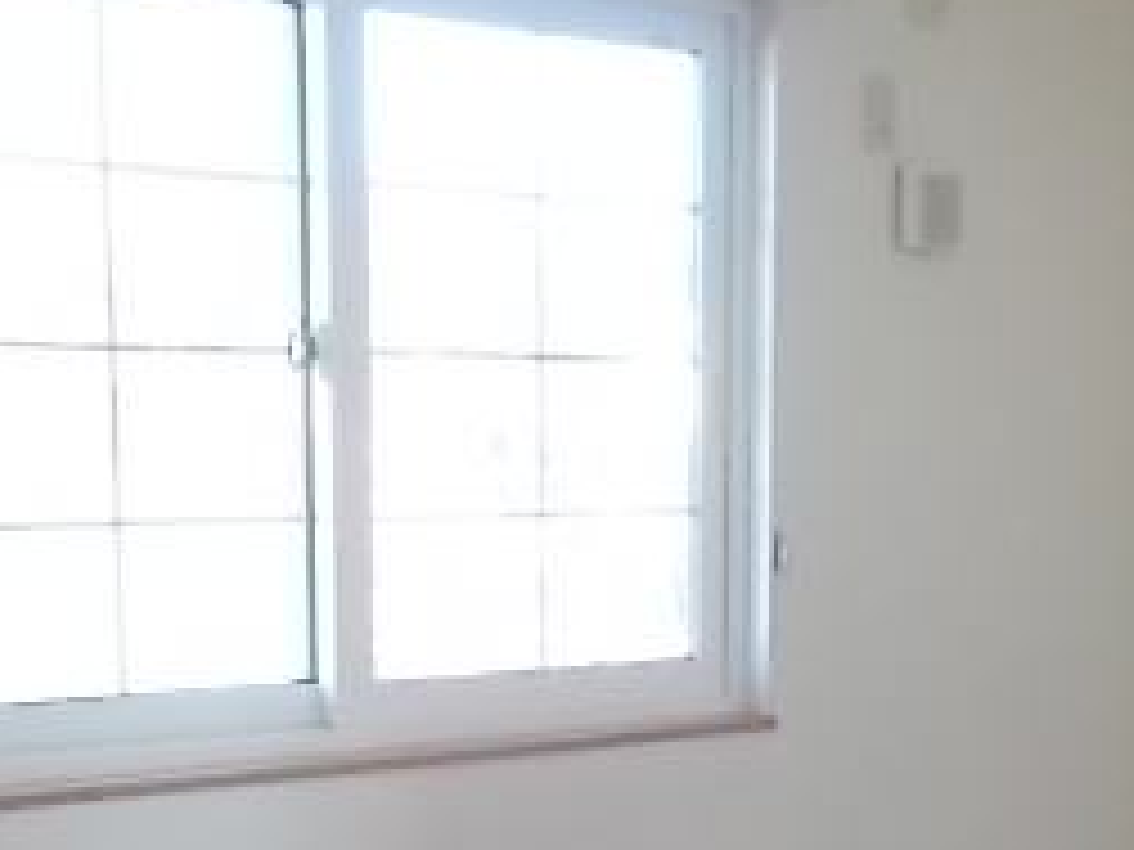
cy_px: 805
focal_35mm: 66
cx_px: 716
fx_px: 2162
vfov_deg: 21.6
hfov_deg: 29.3
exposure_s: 1/25
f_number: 3.2
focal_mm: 4.6
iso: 200
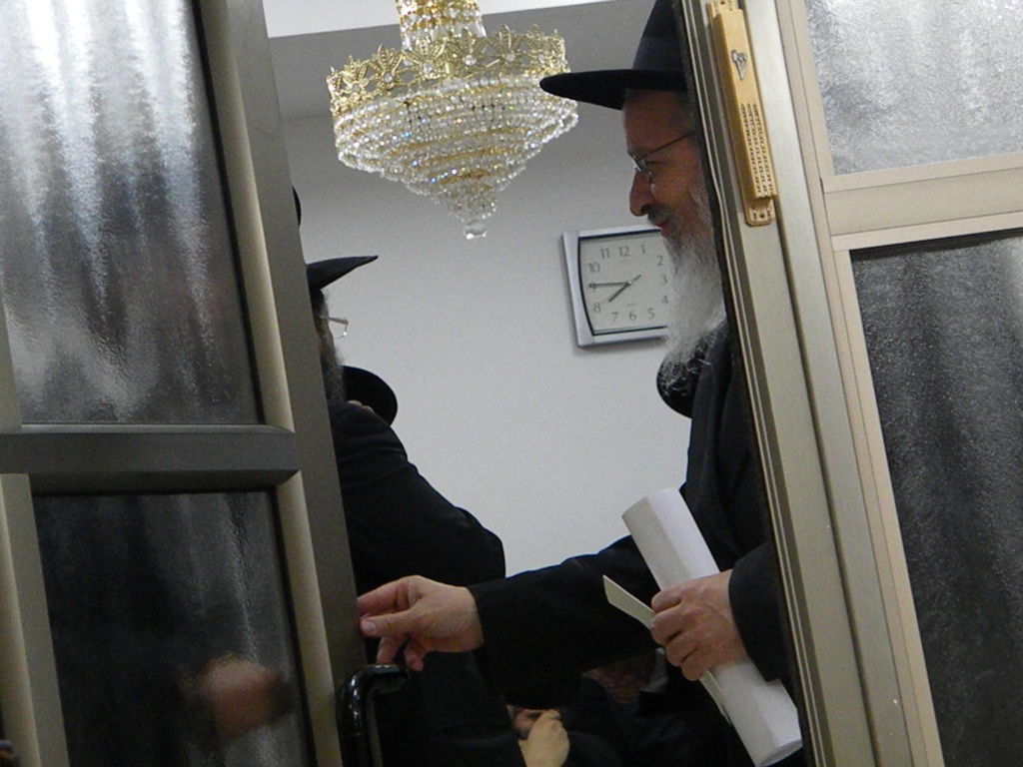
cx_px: 512
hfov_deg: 18.7
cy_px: 384
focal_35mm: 105
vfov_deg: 14.1
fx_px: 3103
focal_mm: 19
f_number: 4.7
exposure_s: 1/81.2
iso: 1250
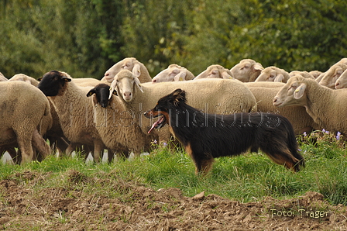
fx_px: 4334
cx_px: 174
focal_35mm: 450
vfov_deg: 3.1
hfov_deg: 4.6
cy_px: 116
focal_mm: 300
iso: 500
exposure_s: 1/1250
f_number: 5.6
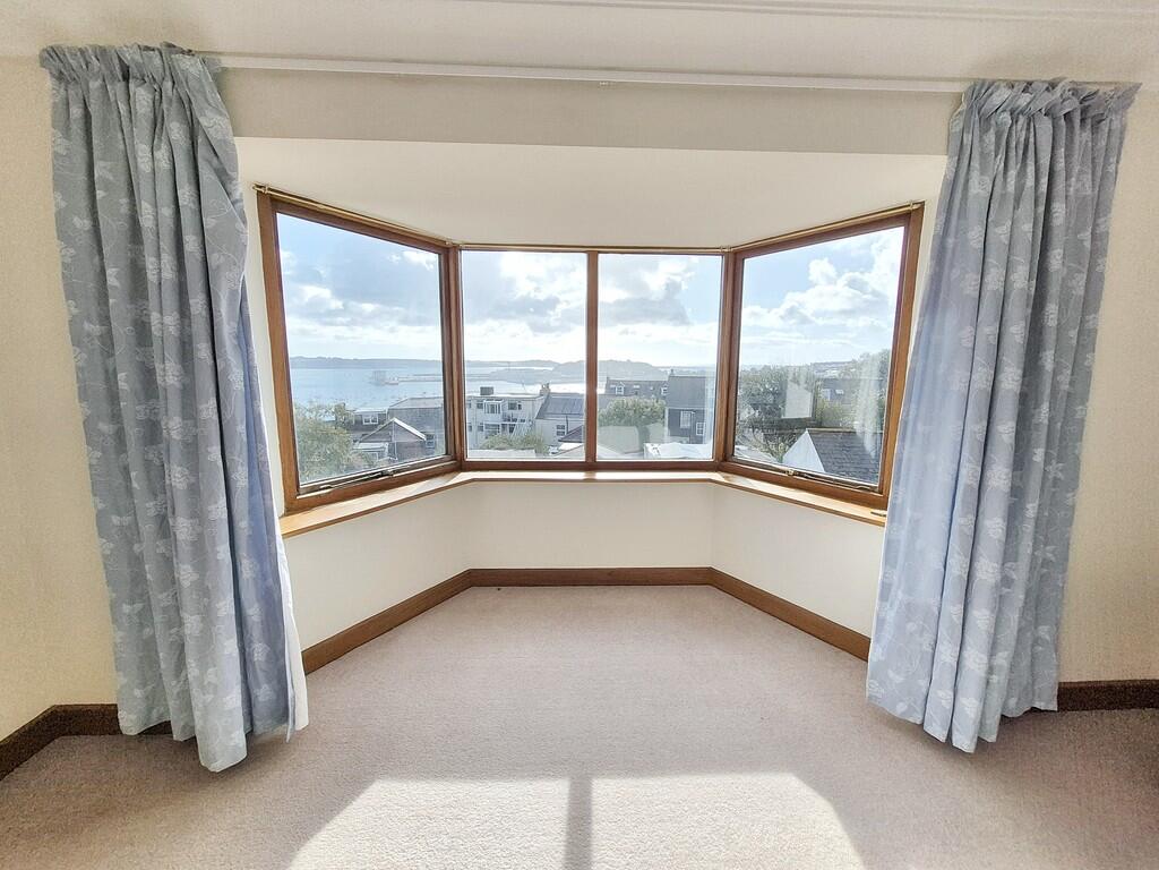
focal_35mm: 13
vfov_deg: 89.9
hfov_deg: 106.2
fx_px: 435
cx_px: 580
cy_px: 435
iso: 50
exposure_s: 1/1852
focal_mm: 1.7
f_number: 2.2
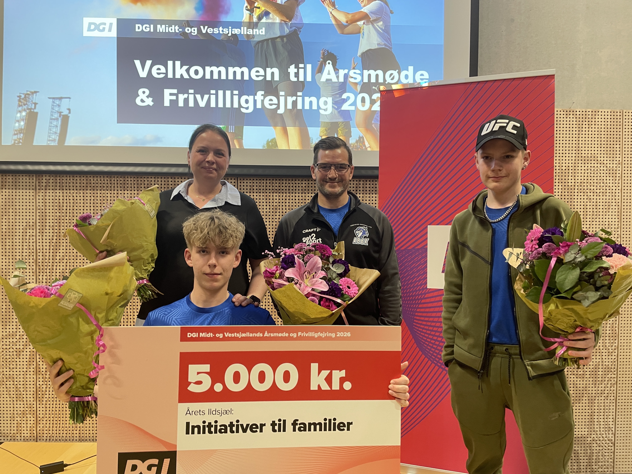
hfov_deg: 67.3
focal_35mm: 26
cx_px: 316
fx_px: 475
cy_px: 237
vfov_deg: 53.1
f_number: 1.6
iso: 125
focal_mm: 4.2
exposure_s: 1/50
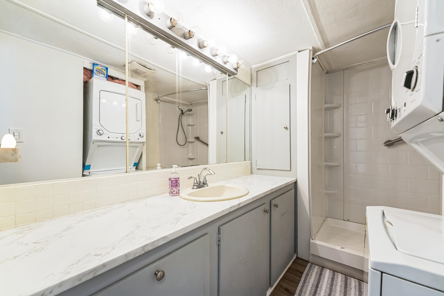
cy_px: 148
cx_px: 222
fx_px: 173
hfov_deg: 104.3
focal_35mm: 14
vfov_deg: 81.2
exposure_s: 1/8
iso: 320
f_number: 8
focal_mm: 14
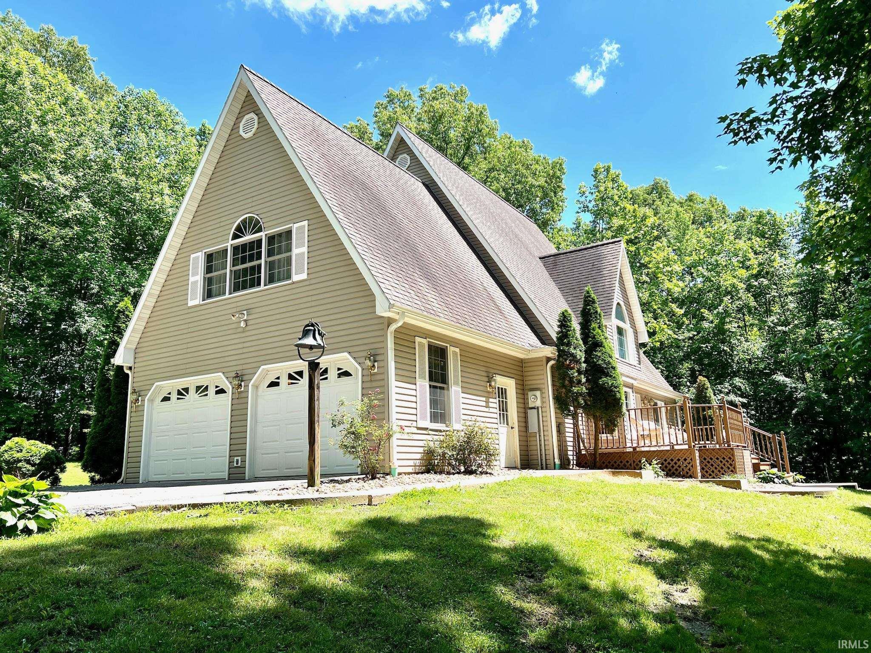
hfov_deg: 67.3
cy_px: 326
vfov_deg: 53.1
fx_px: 654
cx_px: 436
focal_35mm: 26
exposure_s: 1/1901
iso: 50
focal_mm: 5.7
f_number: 1.5
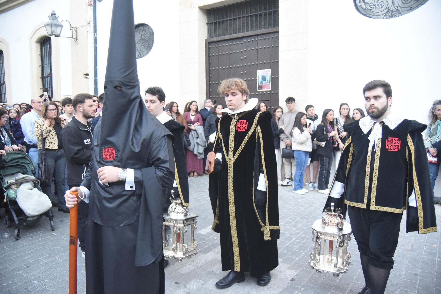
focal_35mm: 29
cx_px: 220
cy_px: 147
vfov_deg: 45.0
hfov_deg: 63.6
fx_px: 355
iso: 5000
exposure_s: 1/125
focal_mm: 29
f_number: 6.3
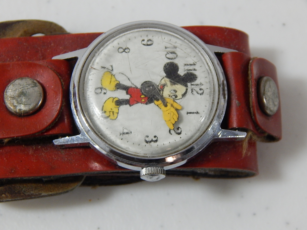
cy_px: 115
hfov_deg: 17.3
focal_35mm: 114
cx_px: 154
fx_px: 1011
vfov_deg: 13.0
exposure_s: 1/20
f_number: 4.6
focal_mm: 20.5
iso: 400
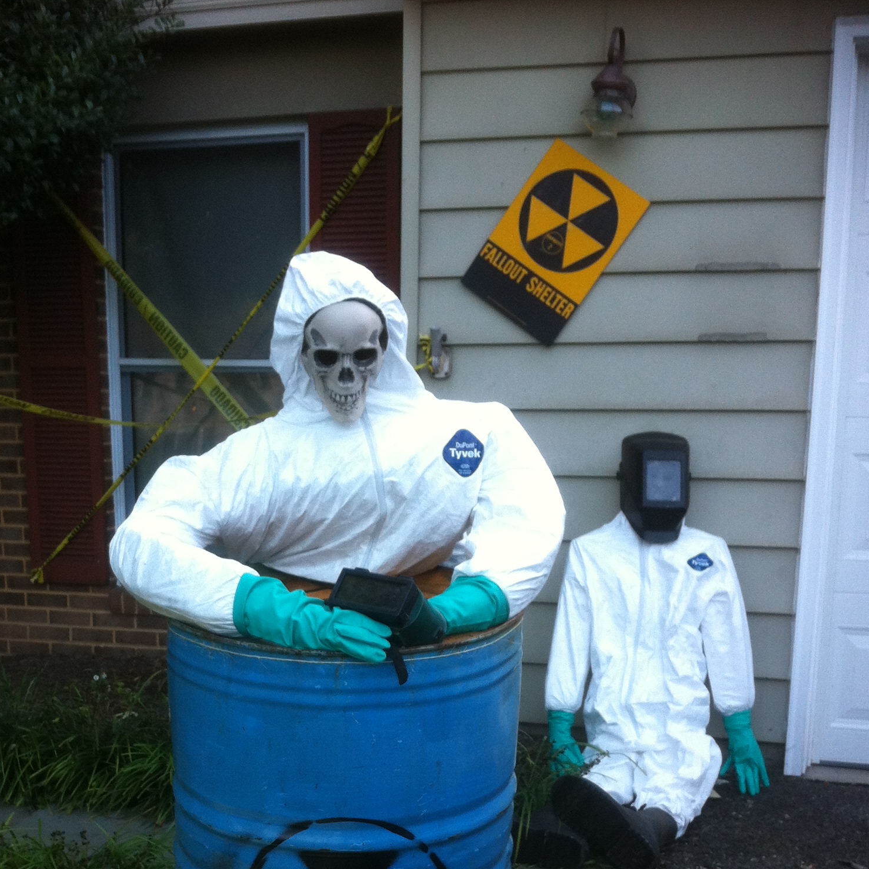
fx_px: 1534
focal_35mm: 54
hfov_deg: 31.5
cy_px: 756
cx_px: 348
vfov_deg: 30.5
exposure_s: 1/60
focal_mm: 3.85
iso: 80
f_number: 2.8
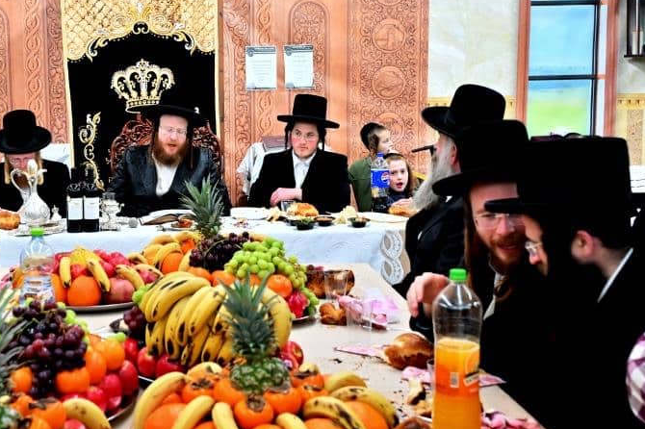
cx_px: 170
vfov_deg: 24.6
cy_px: 177
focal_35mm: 55
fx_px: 985
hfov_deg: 35.5
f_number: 4
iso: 1600
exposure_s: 1/320
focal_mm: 24
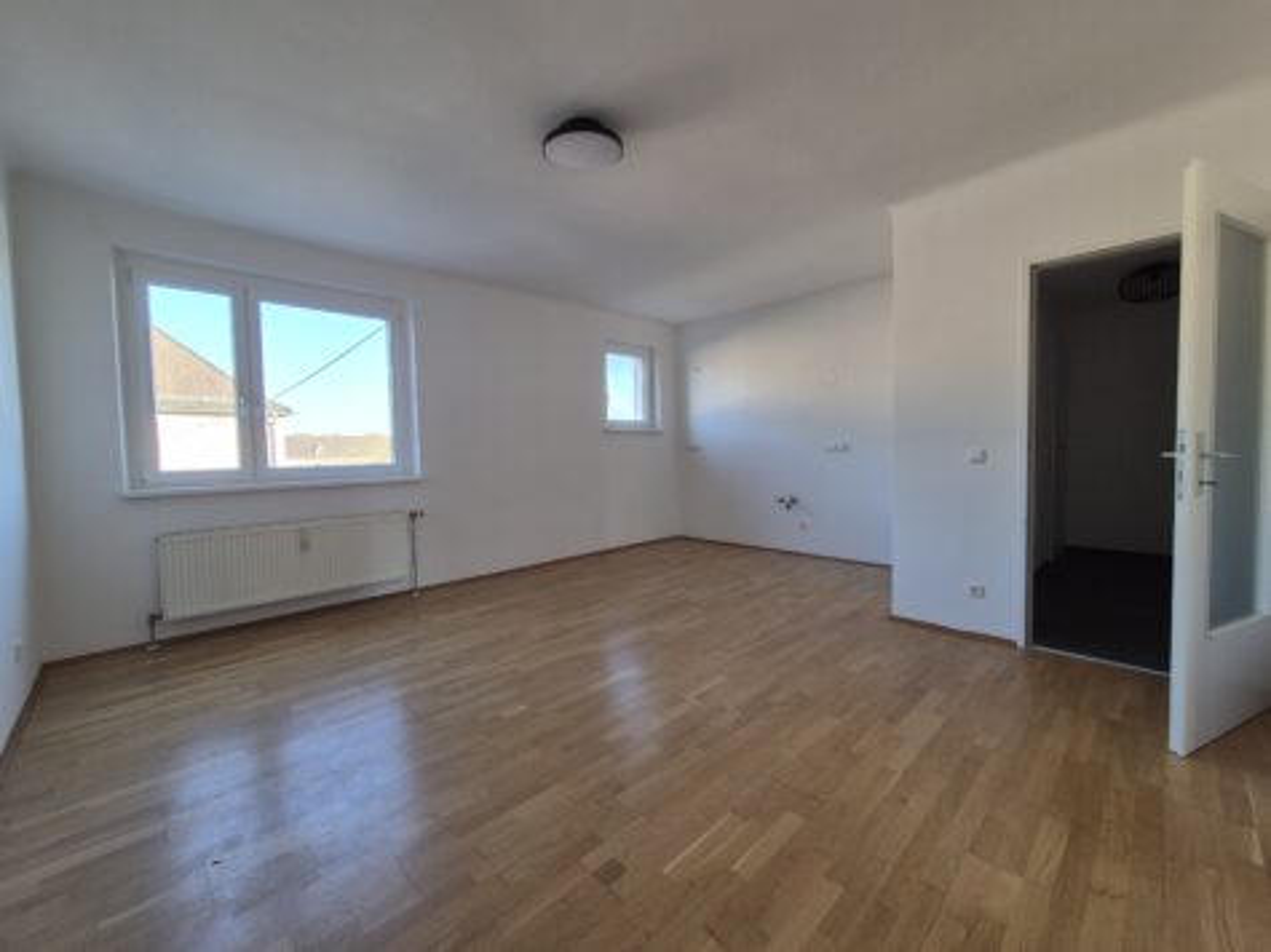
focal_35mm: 13
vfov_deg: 89.9
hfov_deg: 106.2
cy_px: 476
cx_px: 636
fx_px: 477
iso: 50
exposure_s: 1/50
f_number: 2.2
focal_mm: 2.2
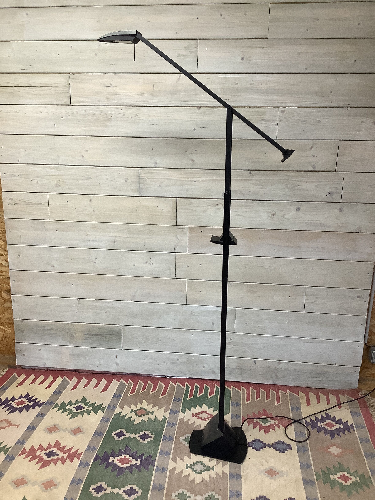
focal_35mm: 31
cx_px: 188
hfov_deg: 45.4
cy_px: 250
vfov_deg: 58.4
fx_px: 448
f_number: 2.4
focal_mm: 3.3
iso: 80
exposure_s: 1/50
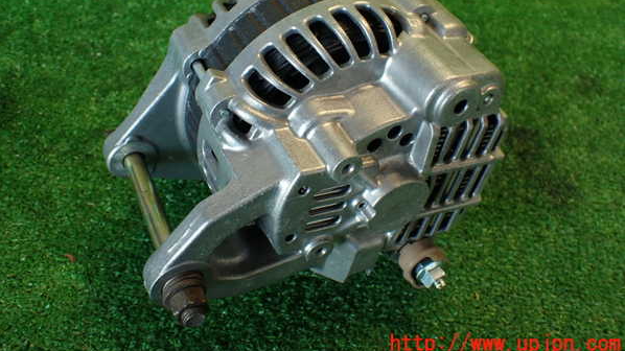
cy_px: 122
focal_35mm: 35
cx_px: 312
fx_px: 580
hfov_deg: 56.6
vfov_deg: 33.4
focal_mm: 5.79
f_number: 2.4
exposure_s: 1/50
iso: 200
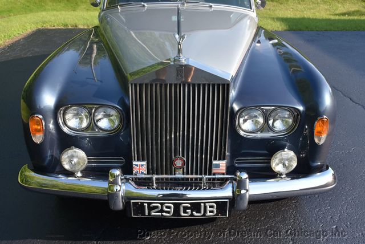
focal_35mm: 39
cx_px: 182
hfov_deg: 49.5
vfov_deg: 34.3
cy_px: 122
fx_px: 396
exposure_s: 1/500
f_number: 8
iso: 360
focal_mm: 26
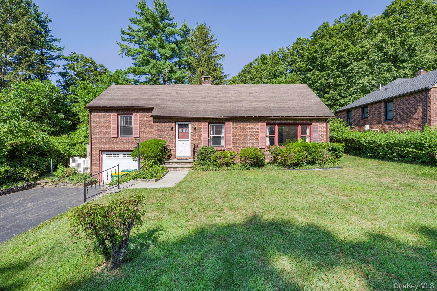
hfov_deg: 104.3
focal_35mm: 14
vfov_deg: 81.2
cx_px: 218
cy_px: 146
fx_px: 170
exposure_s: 1/320
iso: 250
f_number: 9
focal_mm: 14
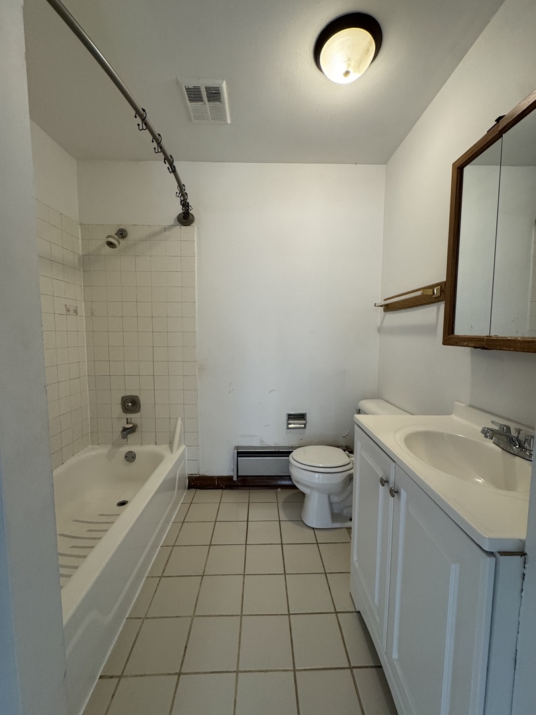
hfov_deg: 85.7
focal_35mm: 14
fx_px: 289
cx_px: 268
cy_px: 358
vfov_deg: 102.1
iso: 250
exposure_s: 1/60
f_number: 2.2
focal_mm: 2.22
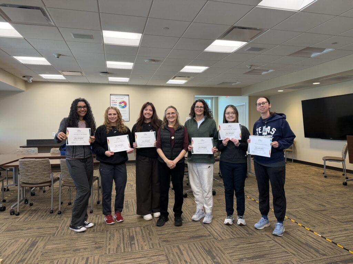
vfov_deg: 56.8
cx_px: 176
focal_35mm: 24
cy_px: 132
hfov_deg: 71.6
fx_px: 245
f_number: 1.78
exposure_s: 1/71
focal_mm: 6.76
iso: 160
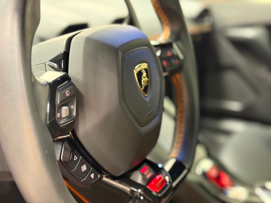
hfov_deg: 39.7
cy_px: 102
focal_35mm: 48
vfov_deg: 30.3
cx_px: 136
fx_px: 376
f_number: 1.78
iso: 500
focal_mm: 6.76
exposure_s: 1/30
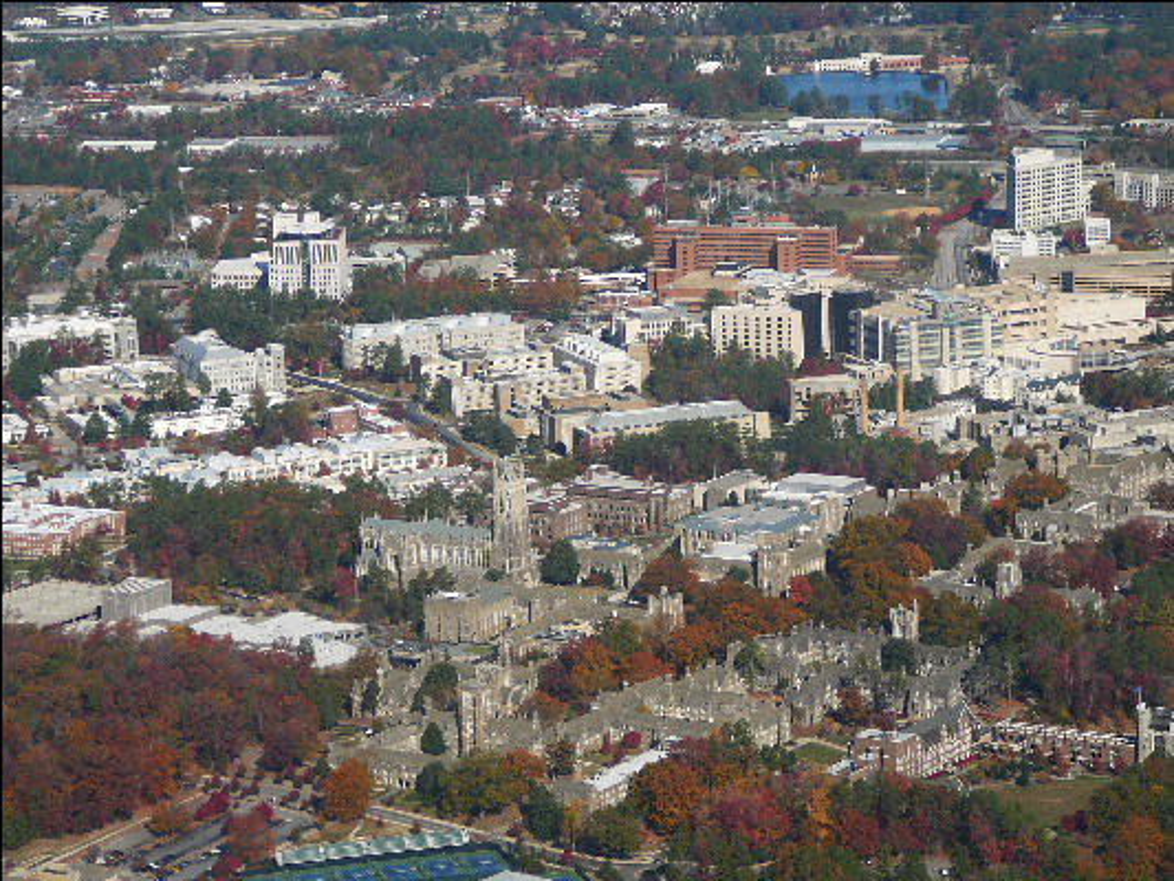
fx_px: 4647
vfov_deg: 10.8
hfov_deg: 14.4
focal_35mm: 137
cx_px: 587
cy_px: 440
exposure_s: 1/800
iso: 80
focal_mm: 20.4
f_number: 4
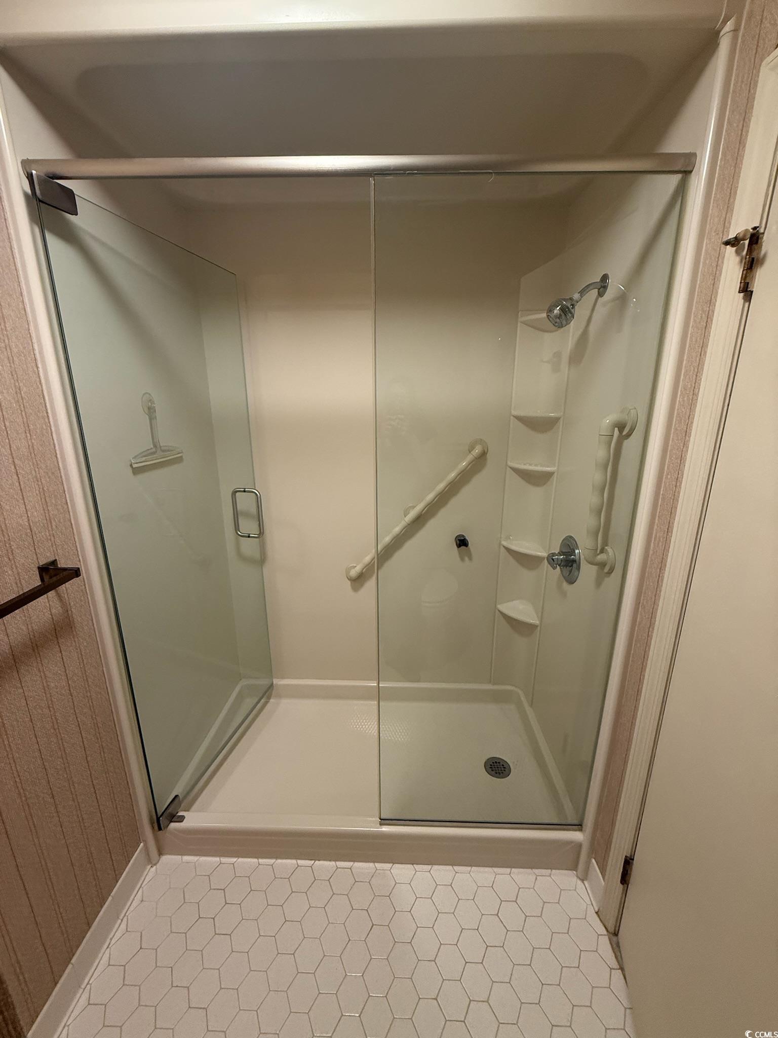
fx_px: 420
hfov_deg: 85.7
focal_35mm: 14
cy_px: 519
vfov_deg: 102.1
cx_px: 389
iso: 250
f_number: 2.2
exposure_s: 1/120
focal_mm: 2.22
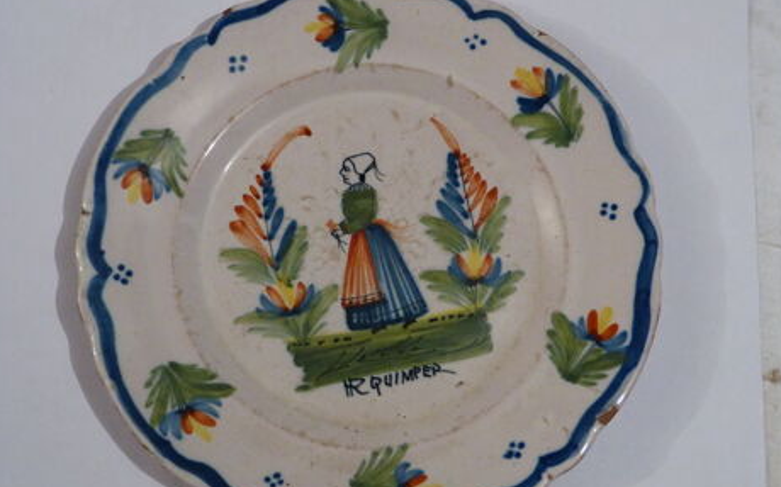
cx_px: 392
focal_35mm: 52
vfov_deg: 24.8
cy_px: 260
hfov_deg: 38.9
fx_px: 1106
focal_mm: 8.5
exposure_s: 1/15
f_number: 3.2
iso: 500
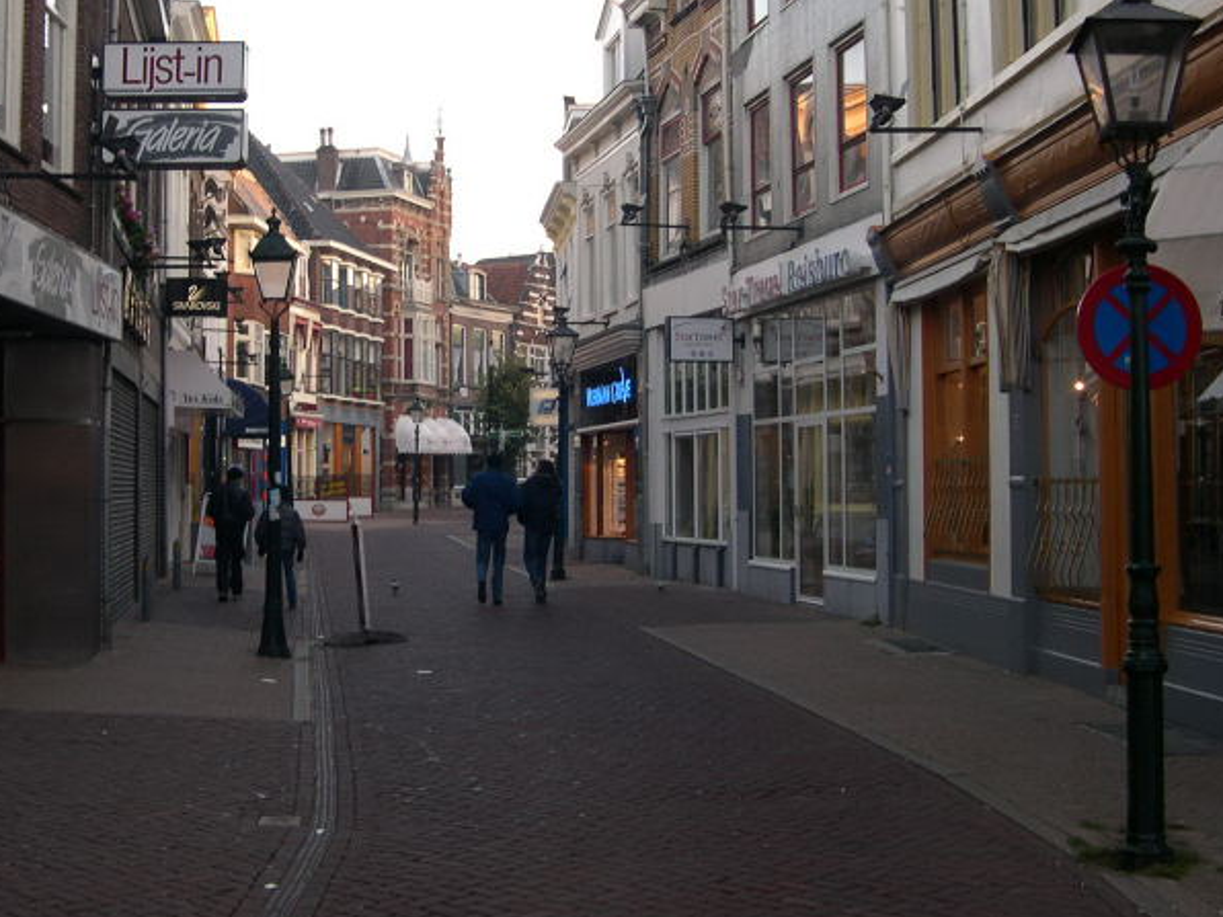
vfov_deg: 28.5
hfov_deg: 37.2
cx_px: 445
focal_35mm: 51
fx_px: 1802
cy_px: 349
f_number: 2.8
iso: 100
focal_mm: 8
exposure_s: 1/76.8
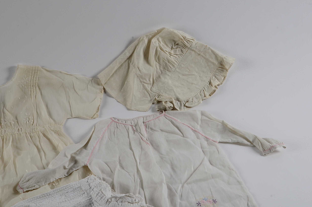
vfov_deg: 14.6
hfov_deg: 22.0
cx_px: 156
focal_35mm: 93
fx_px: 804
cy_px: 104
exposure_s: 1/160
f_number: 14
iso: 100
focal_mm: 62
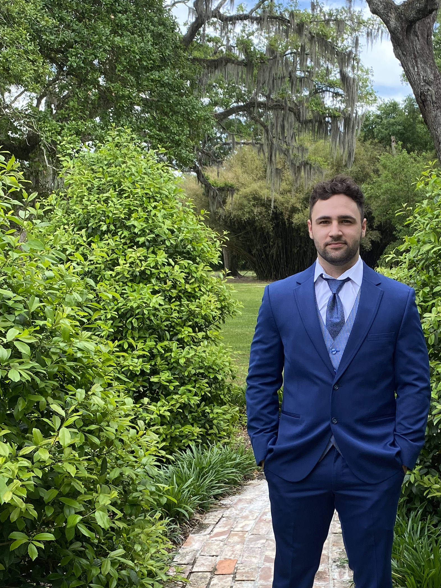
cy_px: 389
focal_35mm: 50
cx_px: 352
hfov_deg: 28.5
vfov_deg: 37.8
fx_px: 850
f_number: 1.8
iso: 32
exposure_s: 1/423
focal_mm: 4.25
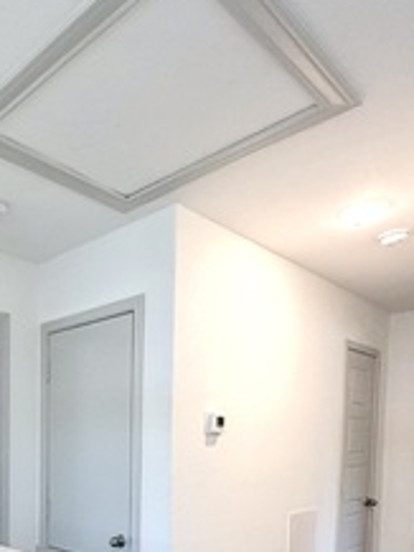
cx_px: 13
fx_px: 494
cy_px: 473
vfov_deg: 52.8
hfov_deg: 40.6
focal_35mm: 31
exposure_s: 1/120
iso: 160
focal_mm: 2.22
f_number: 2.2
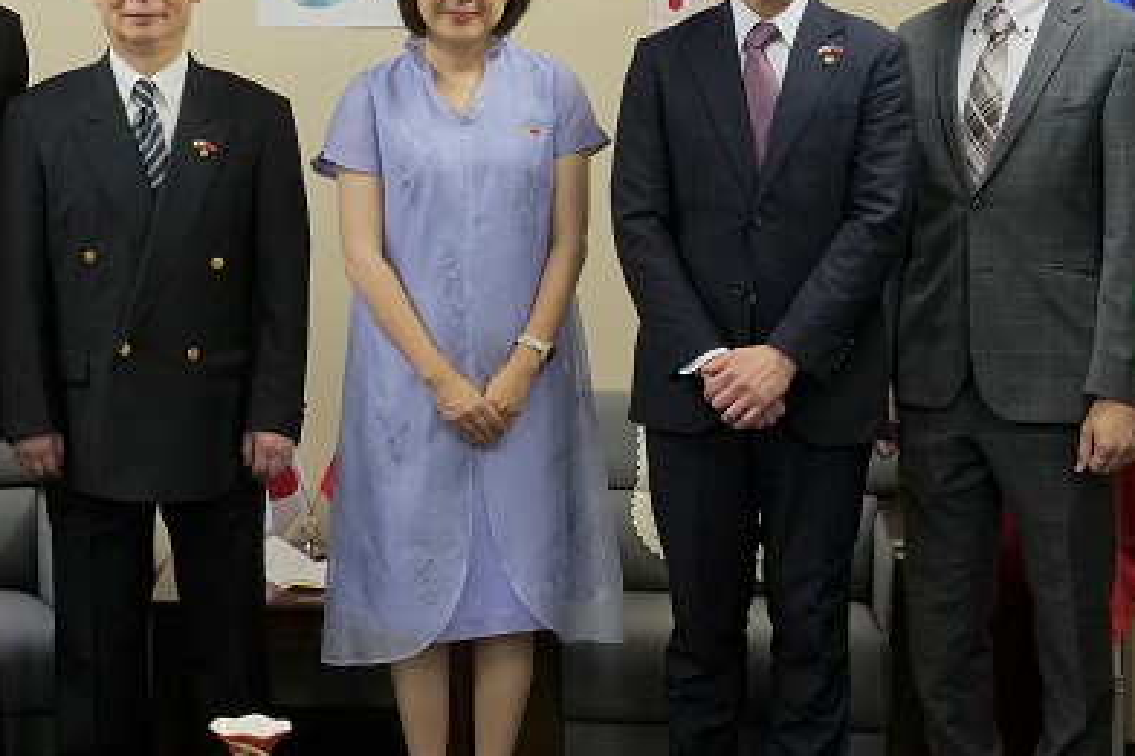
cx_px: 313
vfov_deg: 15.8
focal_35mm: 86
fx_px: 2710
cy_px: 190
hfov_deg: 23.5
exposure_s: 1/60
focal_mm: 40
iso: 3200
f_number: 8
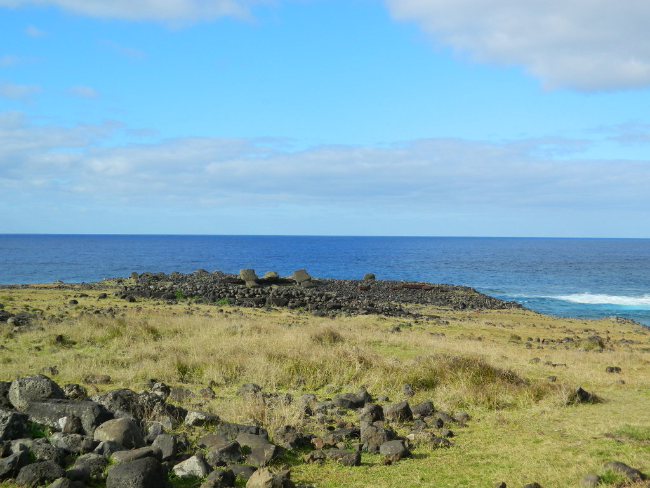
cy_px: 244
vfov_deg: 30.9
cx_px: 325
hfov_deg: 40.4
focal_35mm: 47
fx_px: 883
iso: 80
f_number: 3.6
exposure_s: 1/800
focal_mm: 8.4
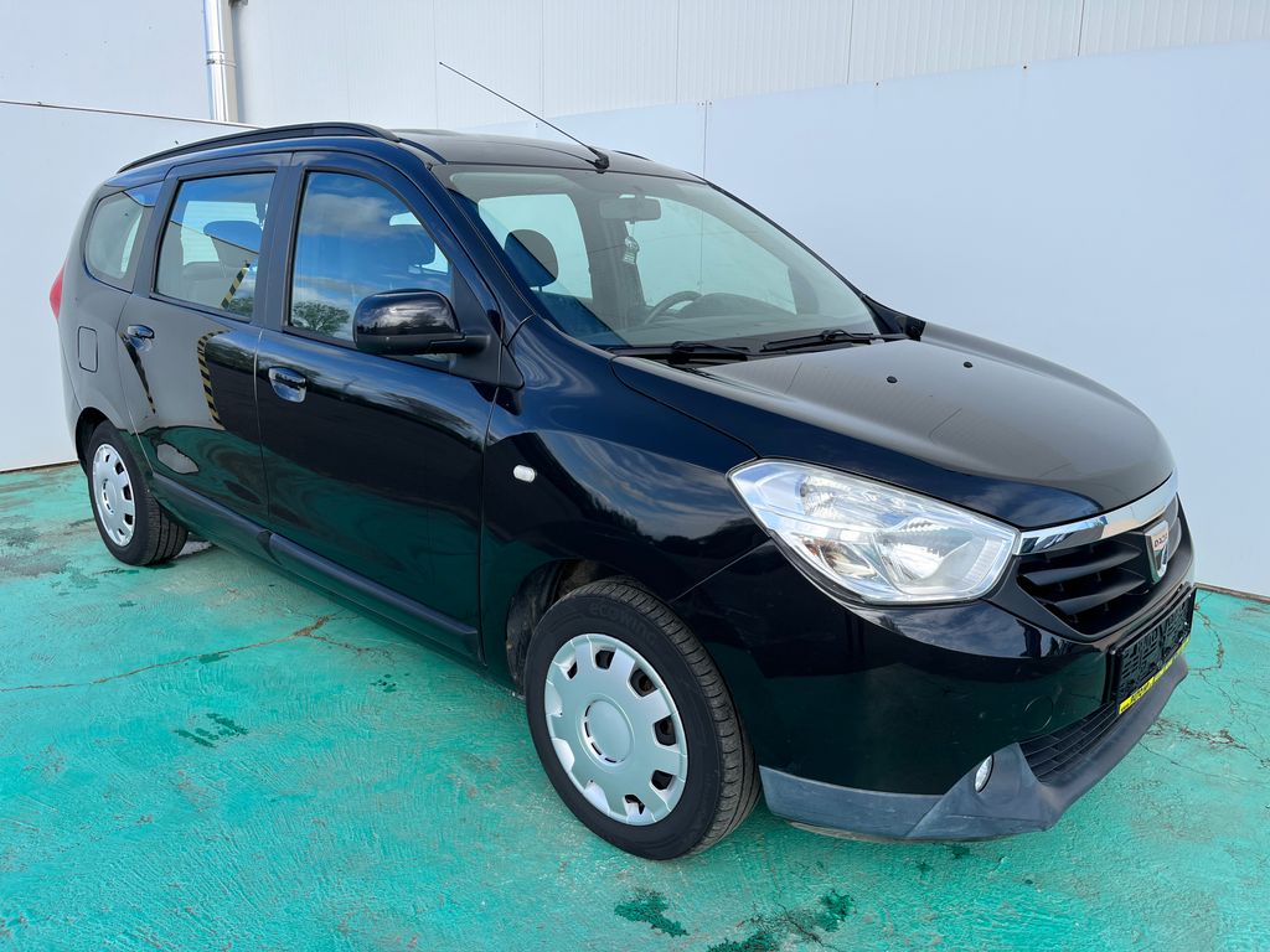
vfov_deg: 53.1
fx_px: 954
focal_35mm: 26
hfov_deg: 67.3
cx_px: 635
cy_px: 476
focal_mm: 5.1
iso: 50
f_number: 1.6
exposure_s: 1/1647
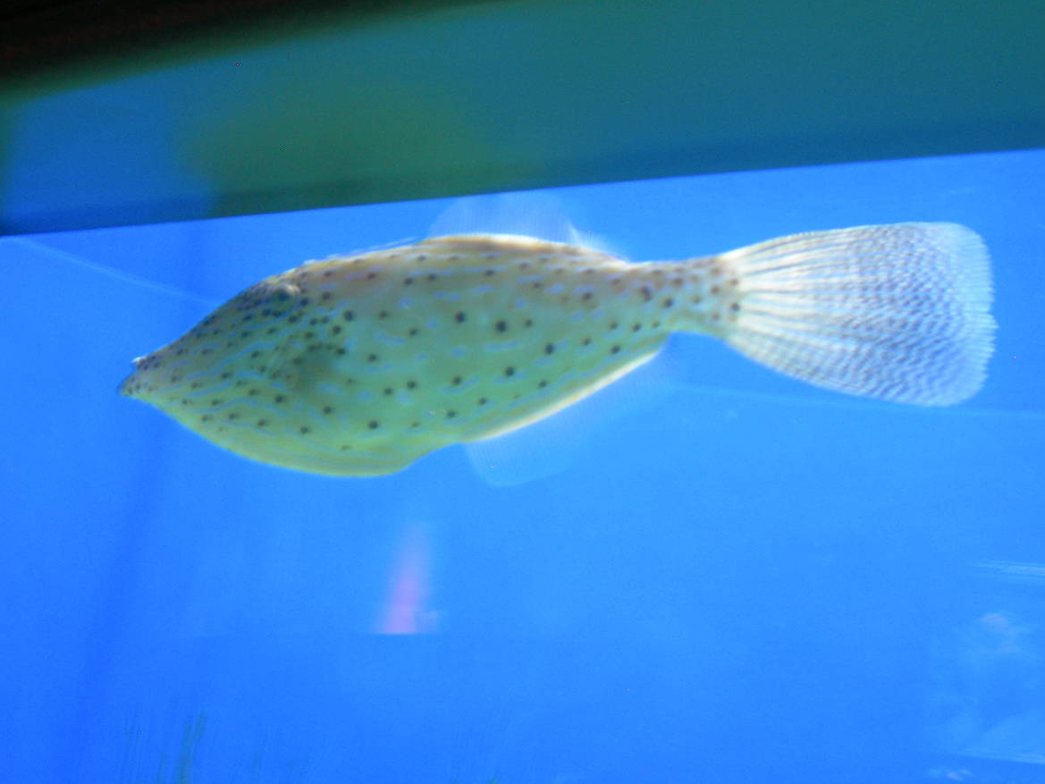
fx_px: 1570
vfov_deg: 28.0
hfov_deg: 36.8
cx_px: 536
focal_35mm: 52
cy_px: 345
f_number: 2.8
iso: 92
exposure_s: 1/3.9
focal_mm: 7.8
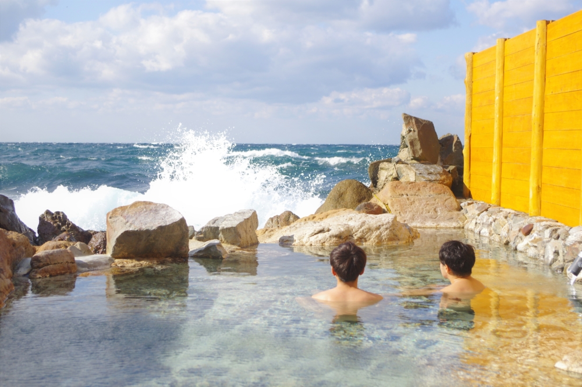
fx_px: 840
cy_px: 194
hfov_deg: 38.2
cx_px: 291
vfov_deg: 25.9
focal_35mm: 52
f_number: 5
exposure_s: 1/1250
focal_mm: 35
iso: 250
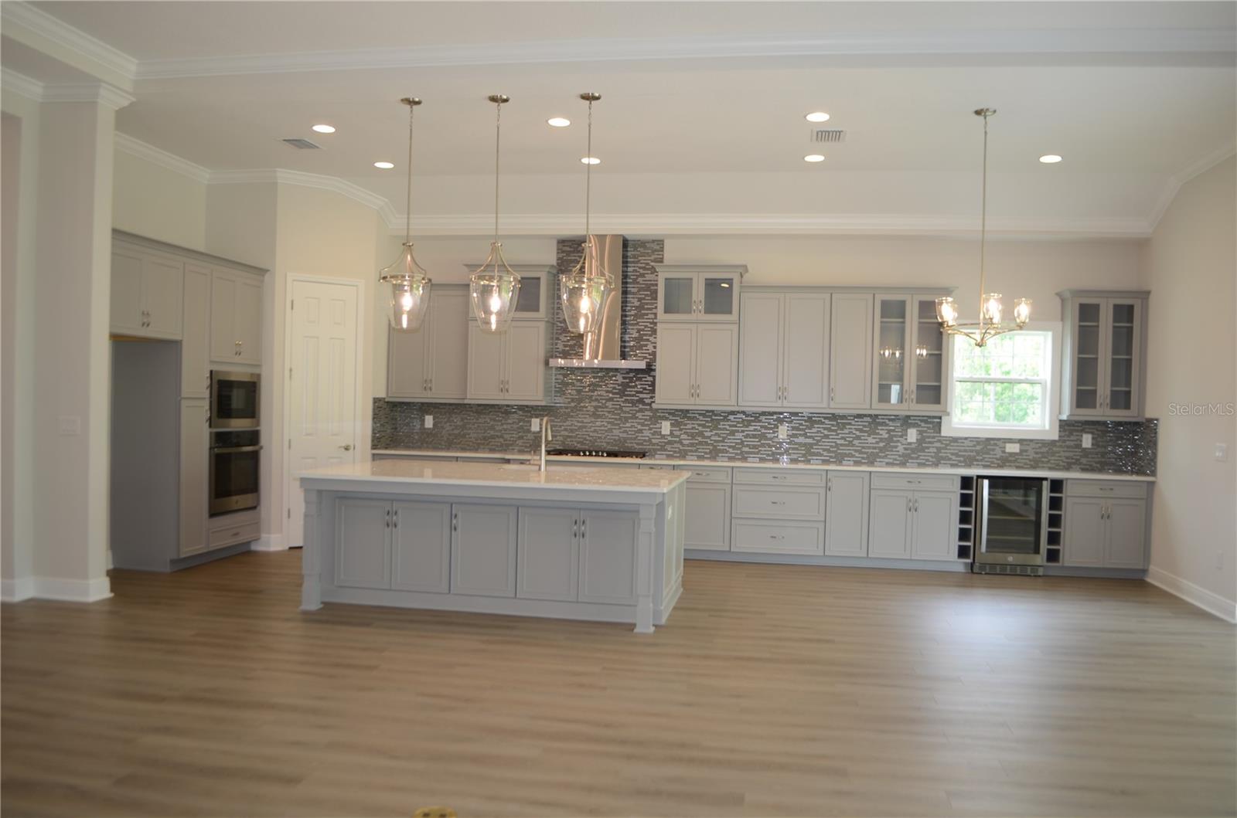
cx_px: 618
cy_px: 409
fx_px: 926
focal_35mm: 27
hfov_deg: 67.5
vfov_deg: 47.7
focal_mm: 18
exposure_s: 1/15
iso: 100
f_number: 3.5
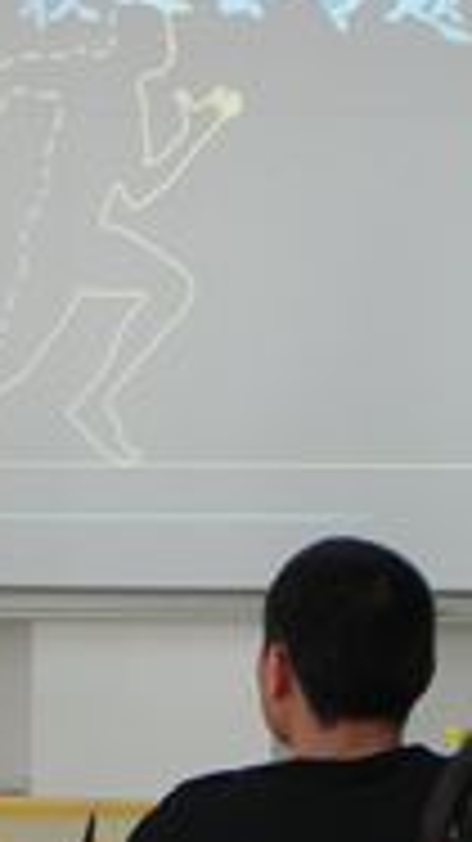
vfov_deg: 16.0
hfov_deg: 9.0
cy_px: 529
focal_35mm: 134
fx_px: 2986
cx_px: -13
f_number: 5.6
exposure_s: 1/54
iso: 400
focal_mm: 8.2
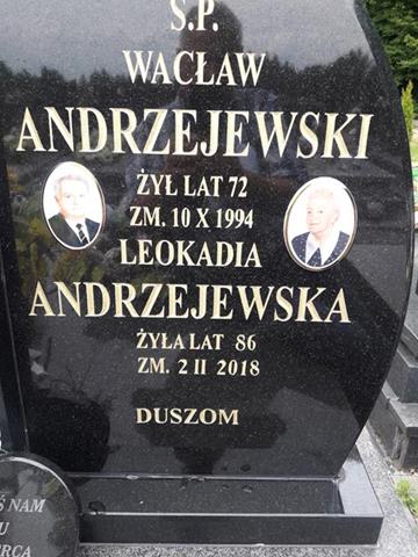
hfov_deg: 49.7
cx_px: 209
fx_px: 451
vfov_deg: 63.4
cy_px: 278
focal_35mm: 28
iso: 40
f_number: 1.9
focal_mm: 3.7
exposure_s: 1/194
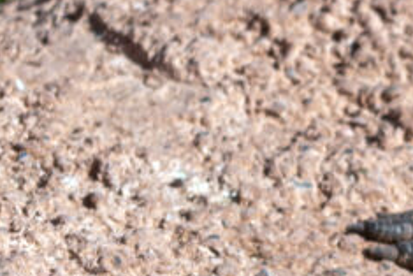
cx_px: 838
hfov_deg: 3.1
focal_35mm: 651
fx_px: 7473
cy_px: 237
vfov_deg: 2.1
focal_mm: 102
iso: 250
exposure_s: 1/3200
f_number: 4.5
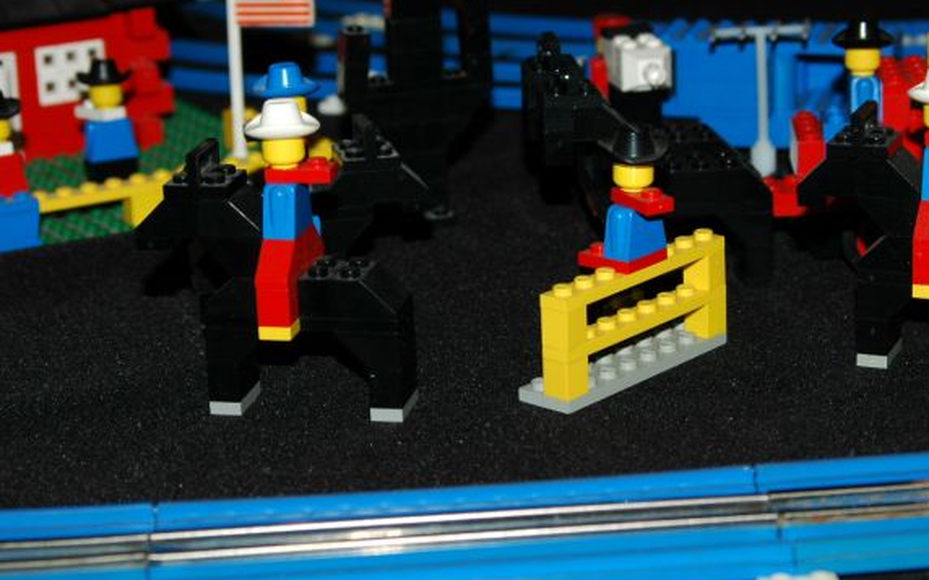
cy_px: 199
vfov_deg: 13.9
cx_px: 598
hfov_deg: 22.0
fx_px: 2379
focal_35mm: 94
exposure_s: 1/125
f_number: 5.6
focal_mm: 44
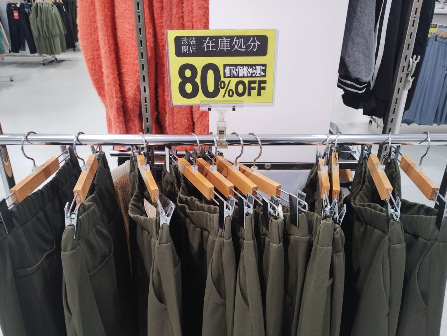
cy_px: 168
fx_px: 362
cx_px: 224
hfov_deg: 63.4
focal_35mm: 28
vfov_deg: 49.9
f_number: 1.8
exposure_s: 1/50
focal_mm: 4.27
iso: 347
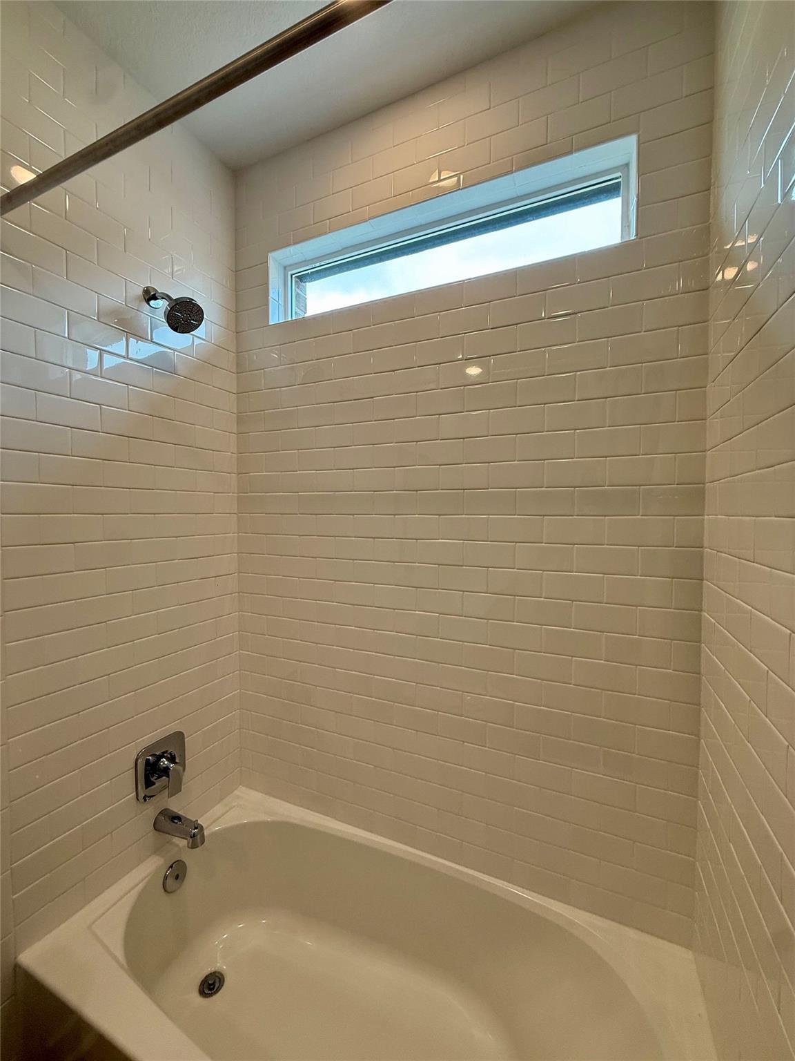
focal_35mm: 14
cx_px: 398
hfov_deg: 85.7
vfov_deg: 102.1
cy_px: 530
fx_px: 429
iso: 100
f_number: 2.2
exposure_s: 1/120
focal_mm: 2.22
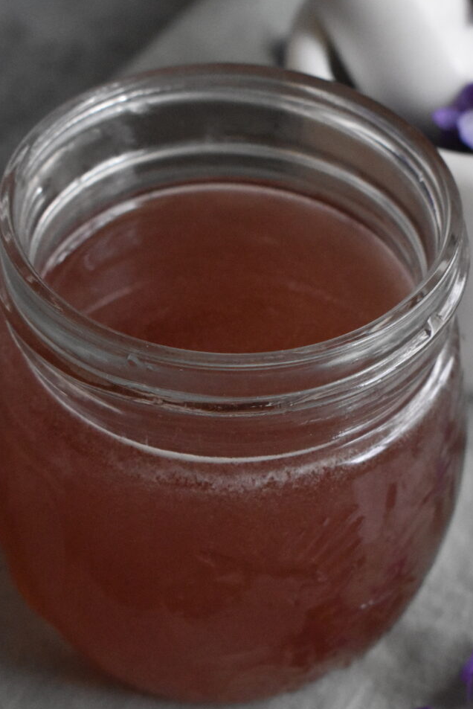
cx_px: 339
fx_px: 2284
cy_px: 341
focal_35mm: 116
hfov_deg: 11.8
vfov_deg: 17.6
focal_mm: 48
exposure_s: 1/250
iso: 4500
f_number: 8
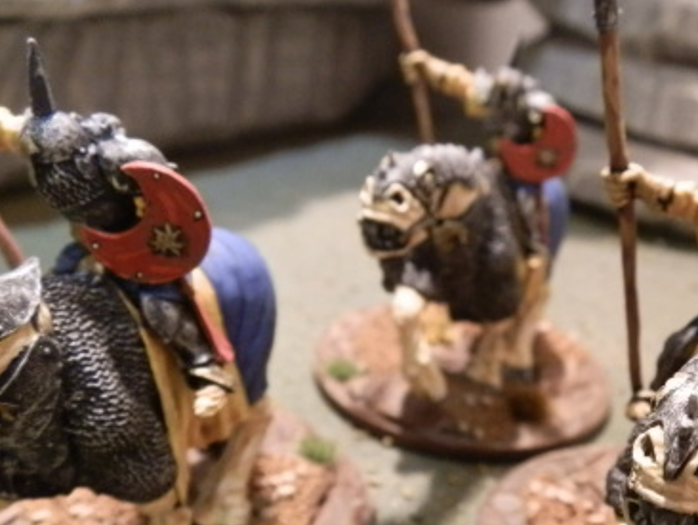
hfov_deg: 44.8
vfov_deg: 35.0
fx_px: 827
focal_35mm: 41
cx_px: 484
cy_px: 334
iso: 400
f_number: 3.1
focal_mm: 5
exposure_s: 1/30
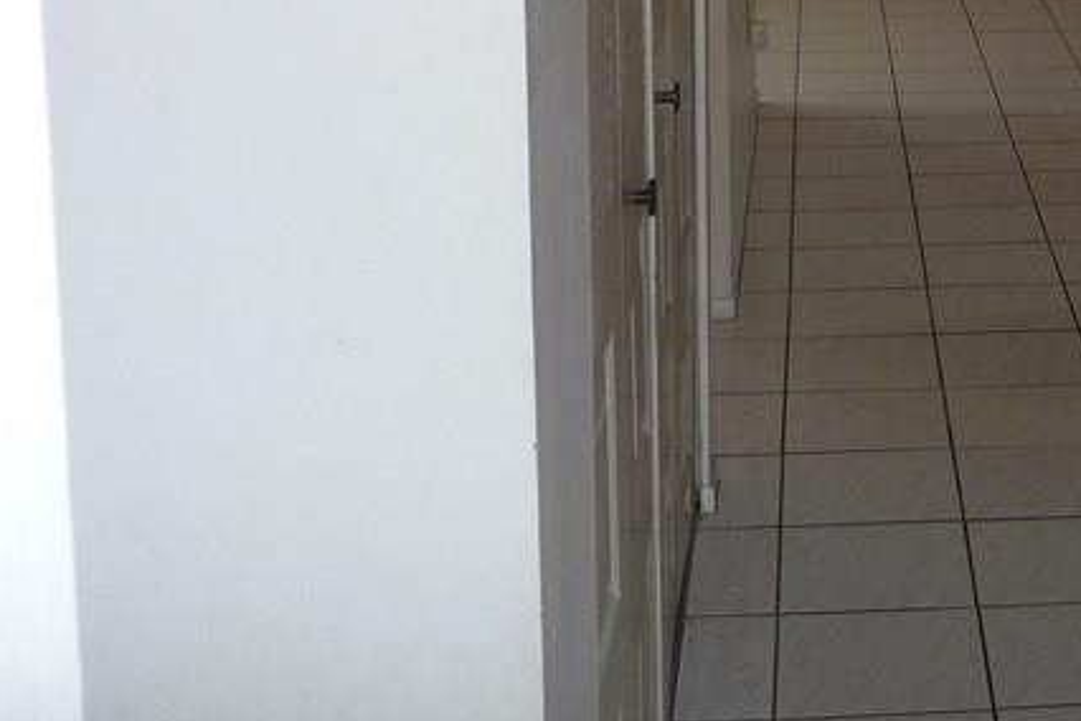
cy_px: -170
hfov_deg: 27.4
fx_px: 2102
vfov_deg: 18.3
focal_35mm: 70
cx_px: 1048
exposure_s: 1/30
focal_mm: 4.7
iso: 200
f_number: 3.3
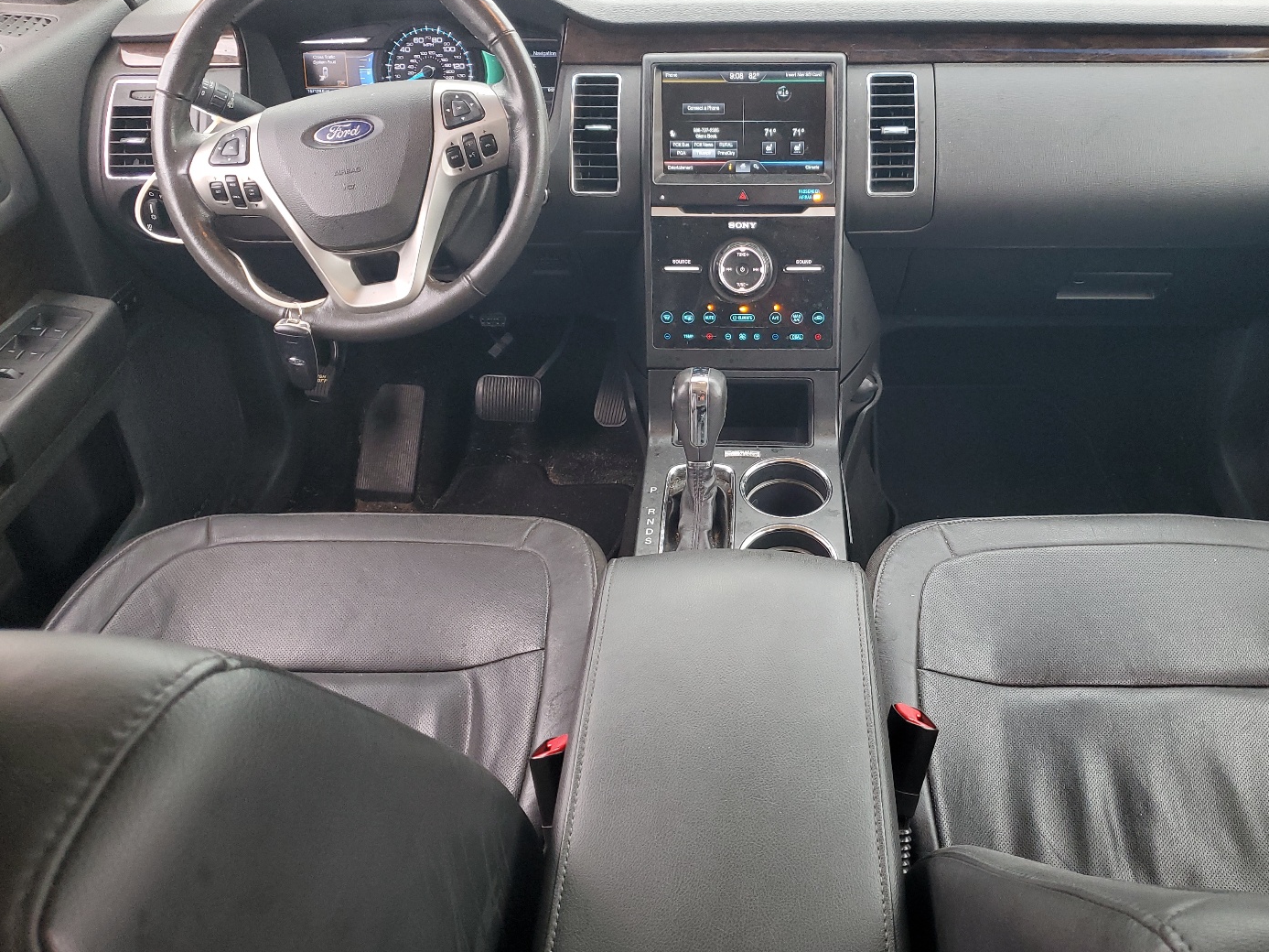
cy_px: 433
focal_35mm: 30
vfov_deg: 46.7
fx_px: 1100
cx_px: 731
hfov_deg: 59.7
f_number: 1.5
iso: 100
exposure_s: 1/60.2
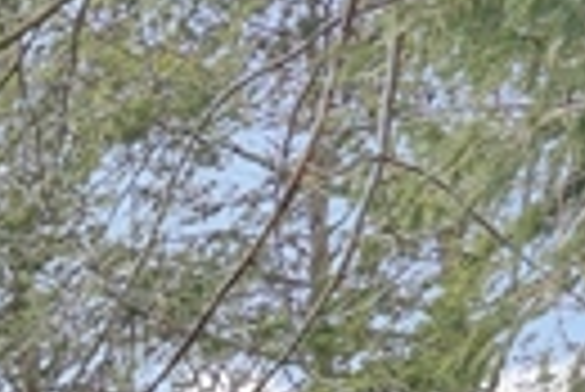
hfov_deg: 11.3
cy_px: 1043
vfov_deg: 9.3
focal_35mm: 126
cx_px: -1089
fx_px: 2050
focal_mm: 16
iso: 100
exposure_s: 1/100
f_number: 7.1
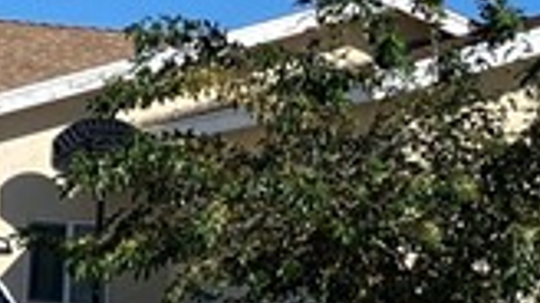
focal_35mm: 191
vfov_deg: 6.3
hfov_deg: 11.2
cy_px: 422
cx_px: 82
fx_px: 2733
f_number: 1.8
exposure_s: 1/2558
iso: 32
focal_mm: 3.99
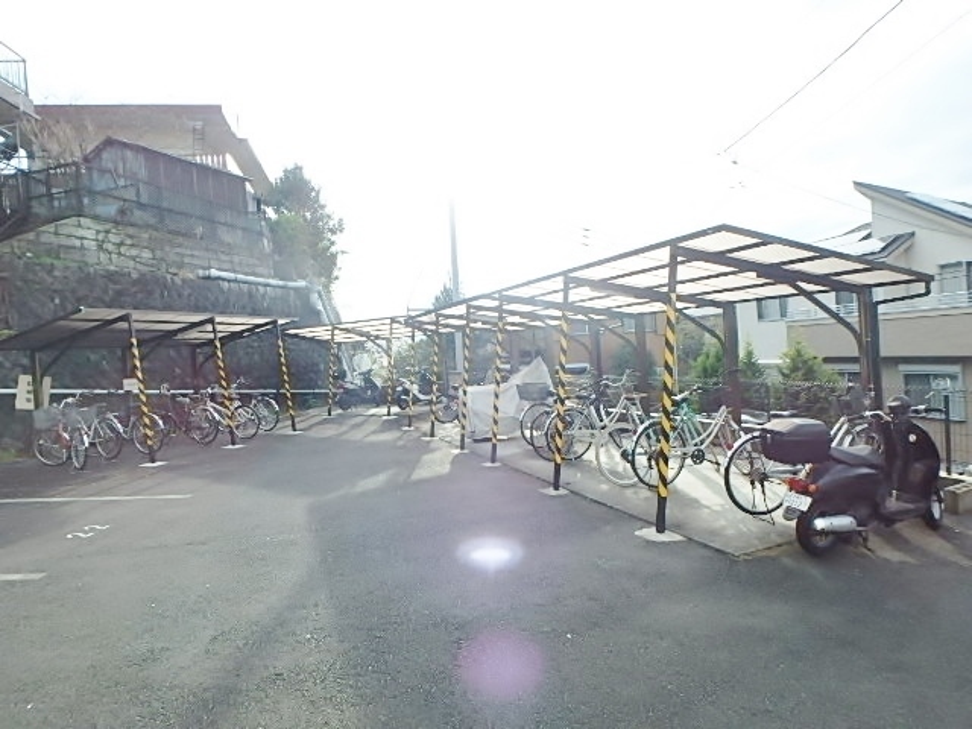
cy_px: 364
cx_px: 486
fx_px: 590
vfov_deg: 63.4
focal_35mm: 21
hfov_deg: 79.0
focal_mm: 3.7
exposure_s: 1/400
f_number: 3.5
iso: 125
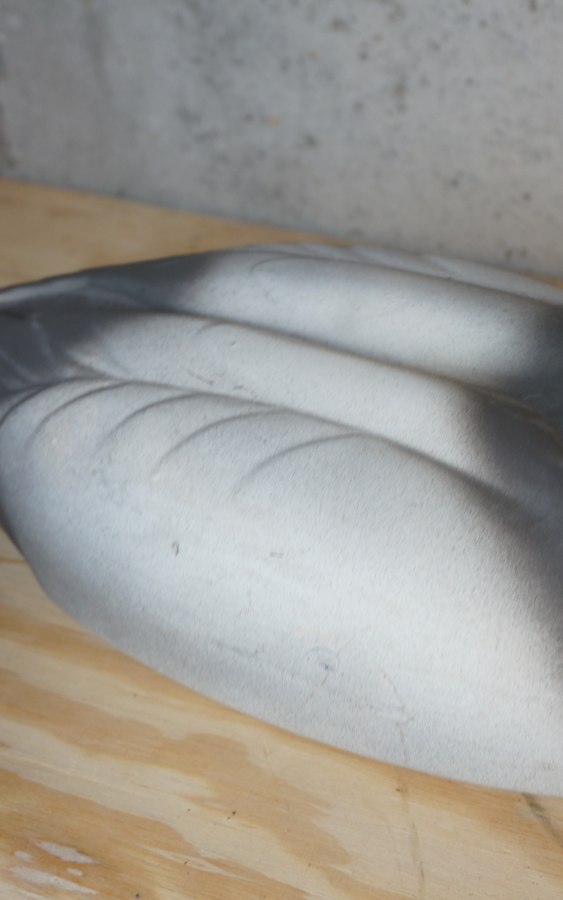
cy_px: 450
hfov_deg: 22.1
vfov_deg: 35.2
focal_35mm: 58
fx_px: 1418
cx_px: 479
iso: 200
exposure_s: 1/60
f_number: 4.5
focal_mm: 25
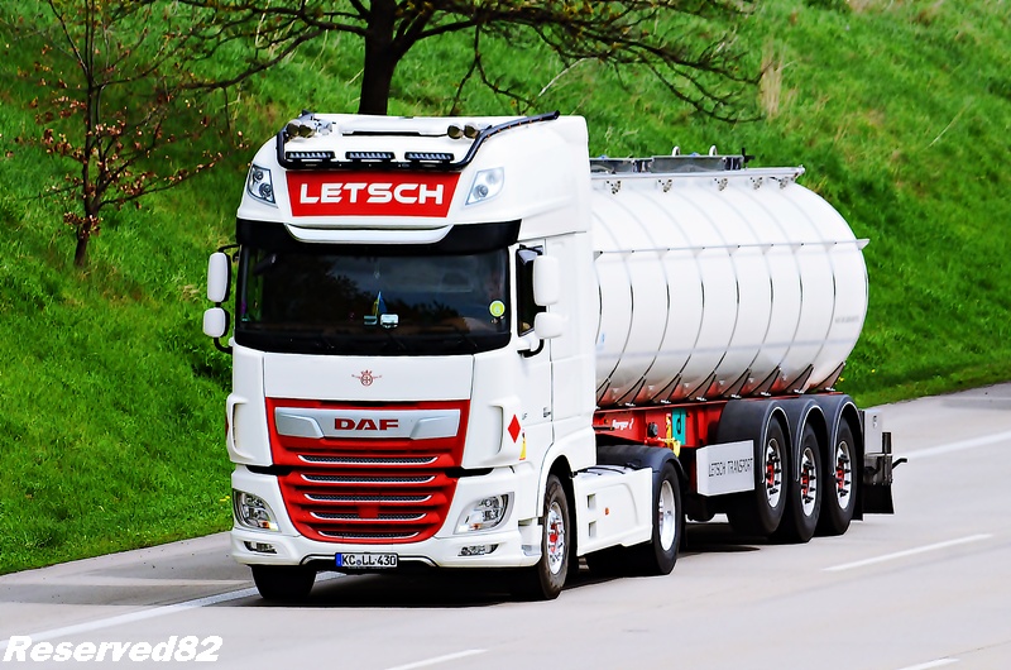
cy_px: 335
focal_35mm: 450
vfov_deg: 3.0
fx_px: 12612
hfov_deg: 4.6
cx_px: 506
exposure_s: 1/1250
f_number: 10
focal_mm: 300
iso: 800
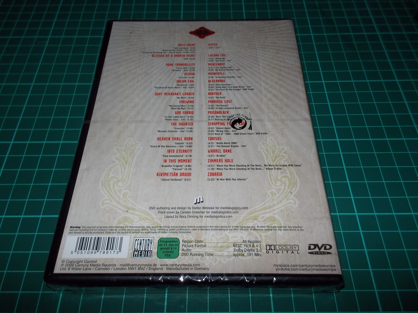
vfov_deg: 48.2
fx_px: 350
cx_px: 209
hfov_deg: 61.7
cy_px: 156
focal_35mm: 29
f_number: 3.3
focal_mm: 4.1
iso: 200
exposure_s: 1/30
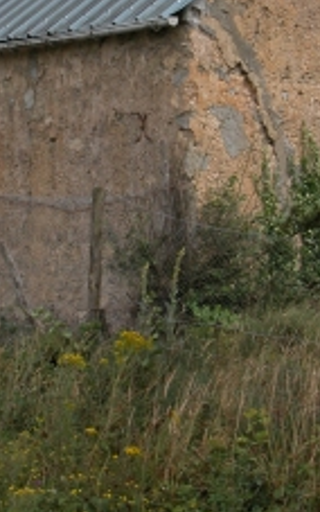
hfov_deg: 11.9
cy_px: 147
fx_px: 1534
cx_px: 131
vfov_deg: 18.8
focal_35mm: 110
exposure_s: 1/279
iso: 100
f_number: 6.7
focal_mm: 11.6
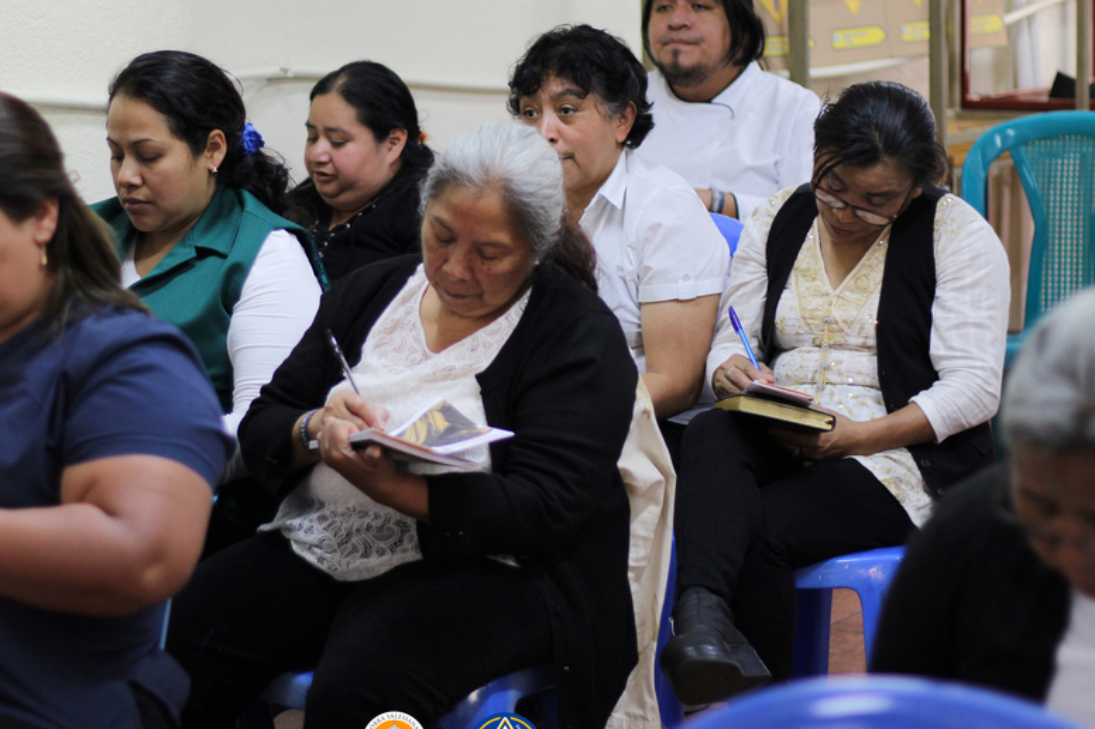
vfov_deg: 13.8
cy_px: 326
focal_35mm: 99
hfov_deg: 20.6
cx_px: 442
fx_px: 3010
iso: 400
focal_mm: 50
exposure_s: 1/80
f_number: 1.7
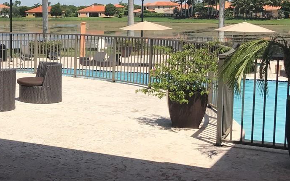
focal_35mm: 69
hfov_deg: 28.4
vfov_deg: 18.9
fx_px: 545
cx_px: 16
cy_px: 94
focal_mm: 3.99
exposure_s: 1/3690
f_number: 1.8
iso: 20
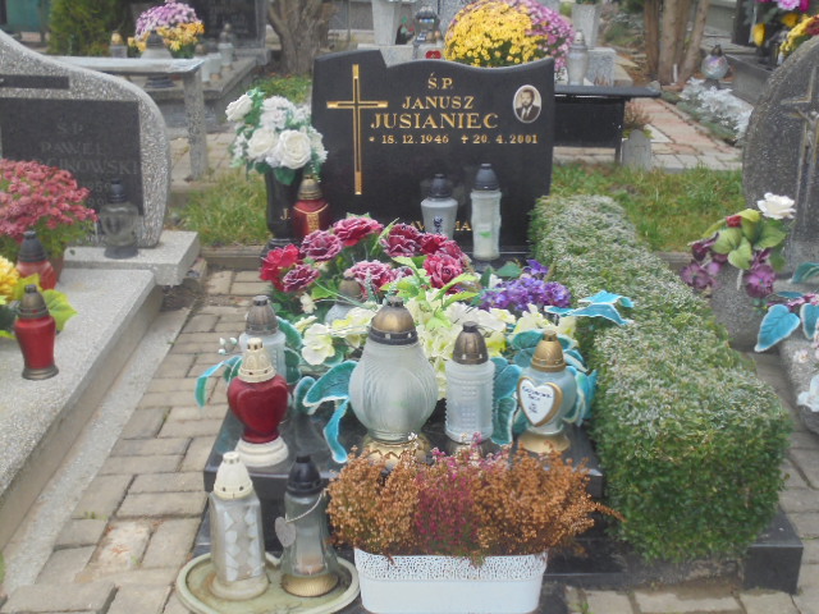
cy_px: 307
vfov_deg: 33.6
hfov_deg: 43.9
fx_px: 1017
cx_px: 410
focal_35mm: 43
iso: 200
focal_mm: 7.8
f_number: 4.5
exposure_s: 1/30
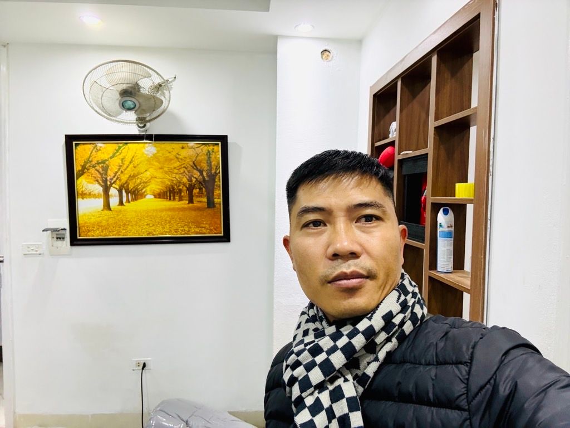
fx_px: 379
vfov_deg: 58.9
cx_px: 285
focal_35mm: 23
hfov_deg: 73.9
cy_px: 214
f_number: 1.9
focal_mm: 2.69
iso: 250
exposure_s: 1/50
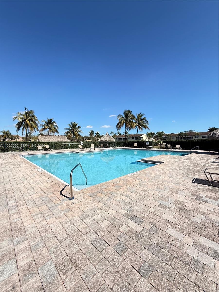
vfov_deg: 102.1
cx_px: 110
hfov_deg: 85.7
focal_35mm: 14
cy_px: 146
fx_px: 118
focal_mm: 2.22
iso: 50
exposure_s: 1/1656
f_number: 2.2
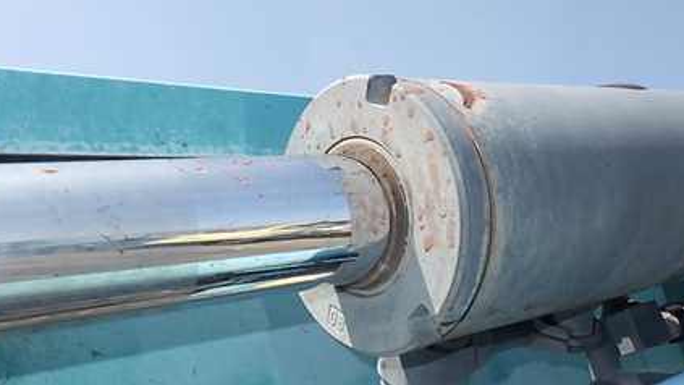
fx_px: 762
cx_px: 317
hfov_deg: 48.3
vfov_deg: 28.3
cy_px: 238
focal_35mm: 42
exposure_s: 1/400
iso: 125
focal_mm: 6.1
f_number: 4.6
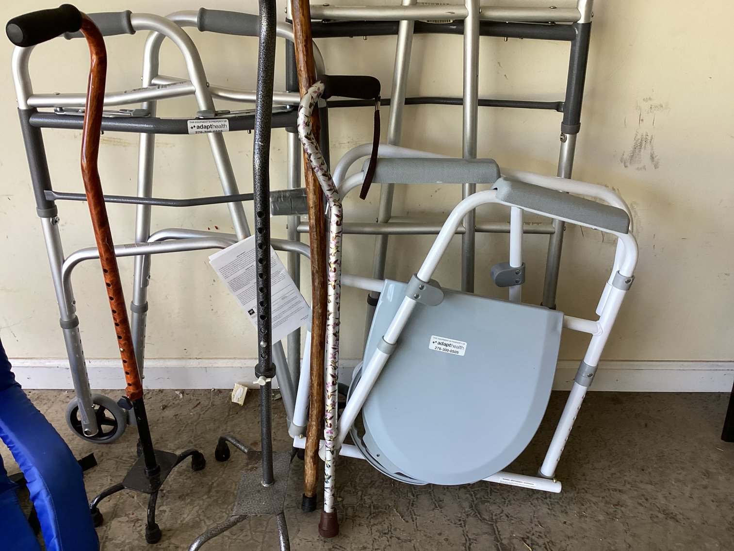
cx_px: 367
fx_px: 657
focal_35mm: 31
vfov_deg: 45.4
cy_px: 276
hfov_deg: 58.3
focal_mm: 3.3
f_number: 2.4
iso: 80
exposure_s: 1/120
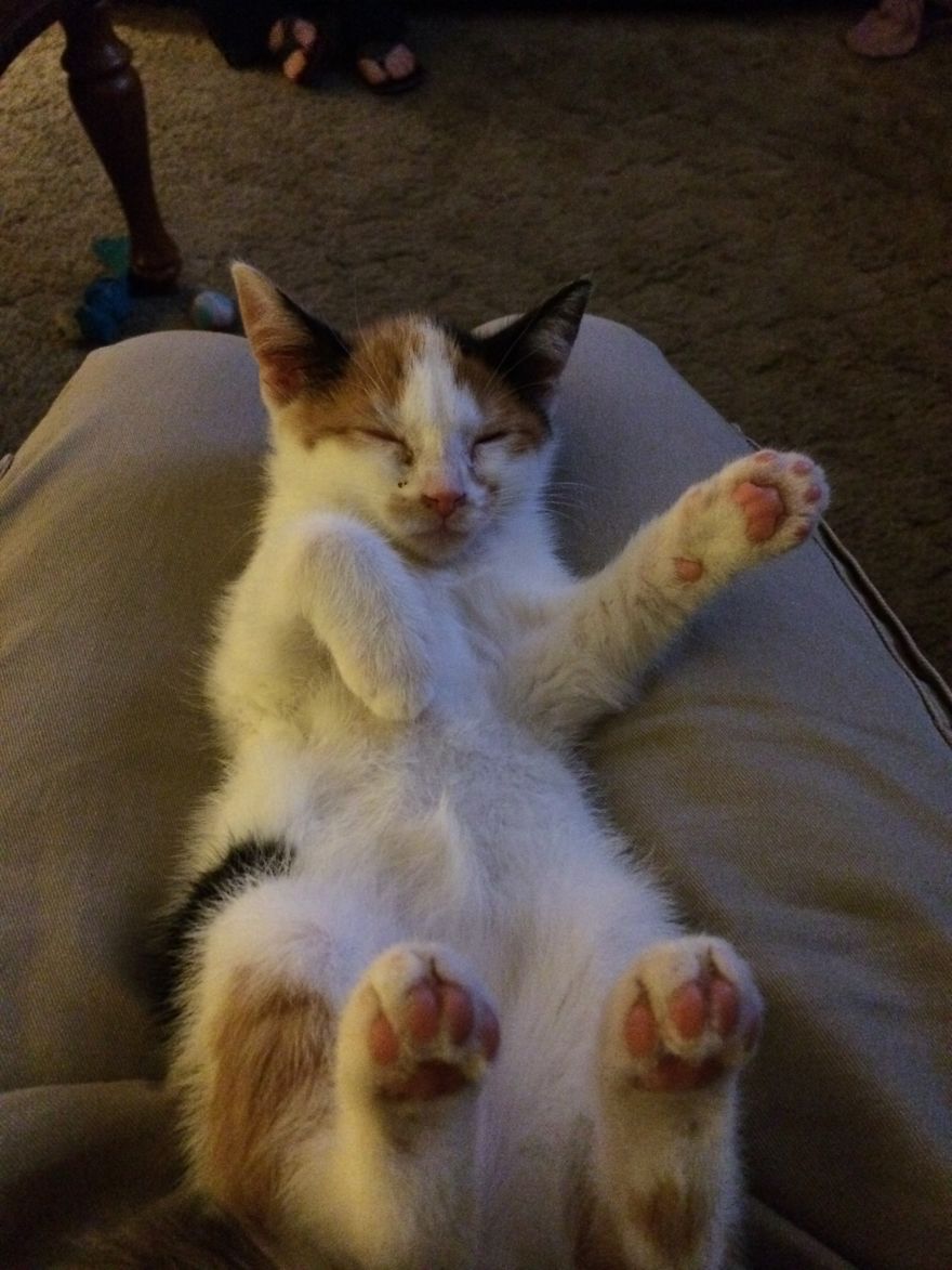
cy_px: 635
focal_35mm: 30
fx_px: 1100
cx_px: 476
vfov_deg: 60.0
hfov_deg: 46.8
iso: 800
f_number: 2.2
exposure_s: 1/15
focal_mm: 4.12
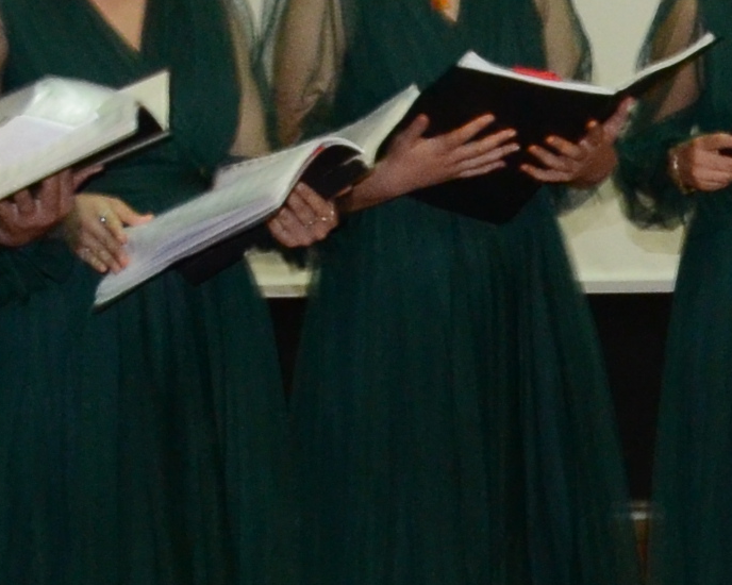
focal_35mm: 211
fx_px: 4578
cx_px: 1840
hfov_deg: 8.3
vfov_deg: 7.3
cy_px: 280
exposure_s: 1/50
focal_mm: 21
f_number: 5
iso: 1250
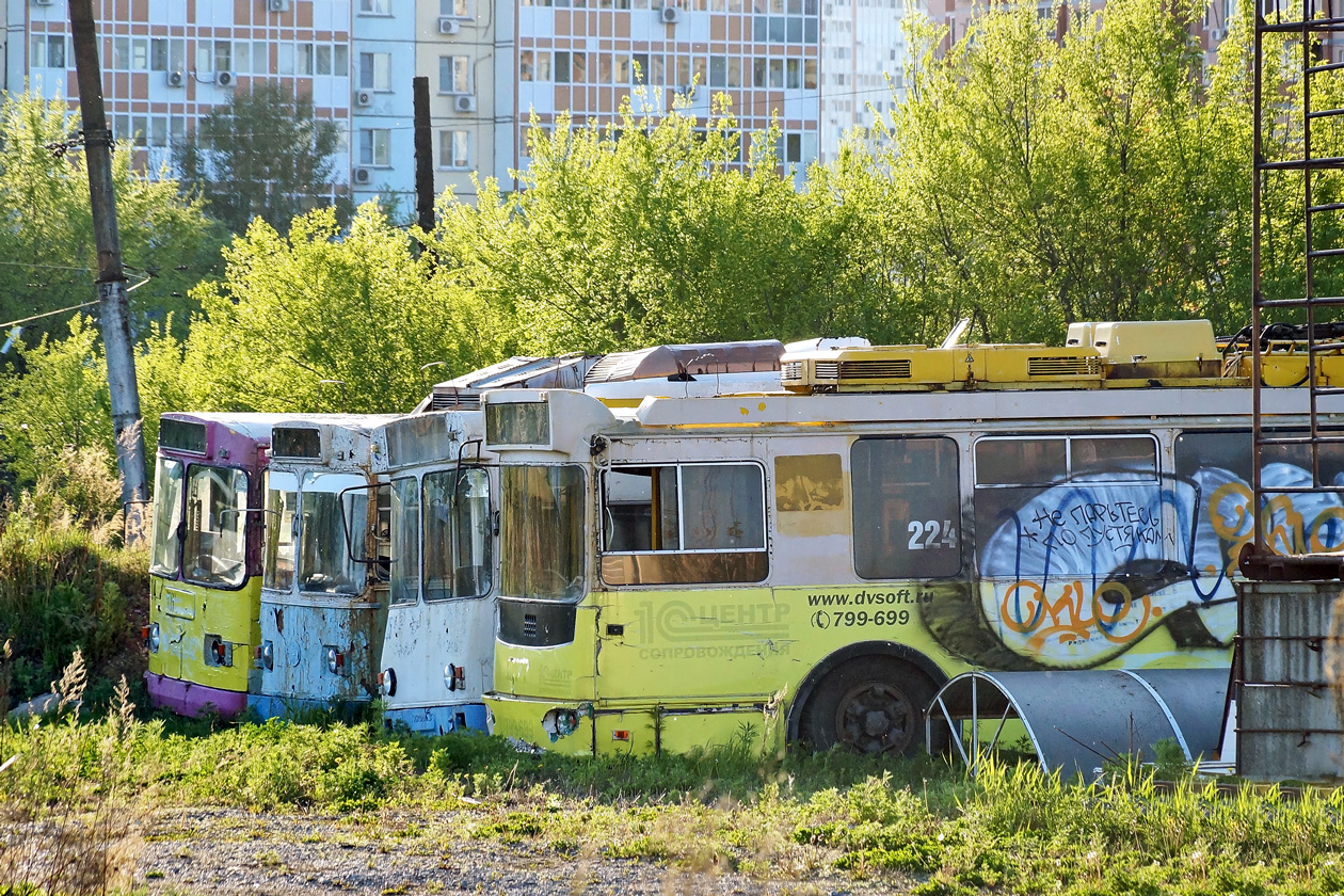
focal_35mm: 202
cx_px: 672
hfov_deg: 10.2
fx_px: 7559
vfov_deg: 6.8
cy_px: 448
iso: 400
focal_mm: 135
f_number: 7.1
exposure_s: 1/640
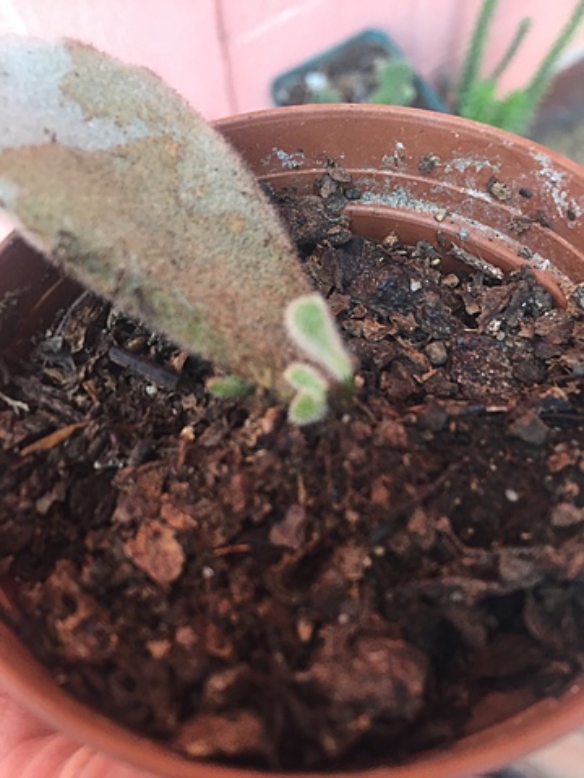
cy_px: 389
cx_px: 292
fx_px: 652
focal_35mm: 29
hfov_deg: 48.2
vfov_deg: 61.7
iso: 50
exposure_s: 1/30
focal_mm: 4.15
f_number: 2.2
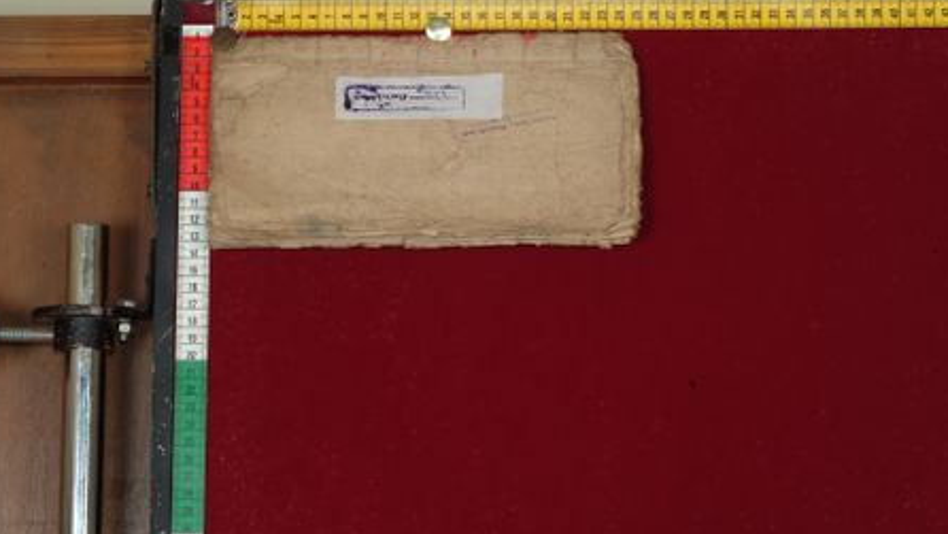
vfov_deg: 11.4
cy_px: 261
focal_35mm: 107
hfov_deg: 20.1
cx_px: 451
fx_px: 2680
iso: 160
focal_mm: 59
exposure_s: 1/20
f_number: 13
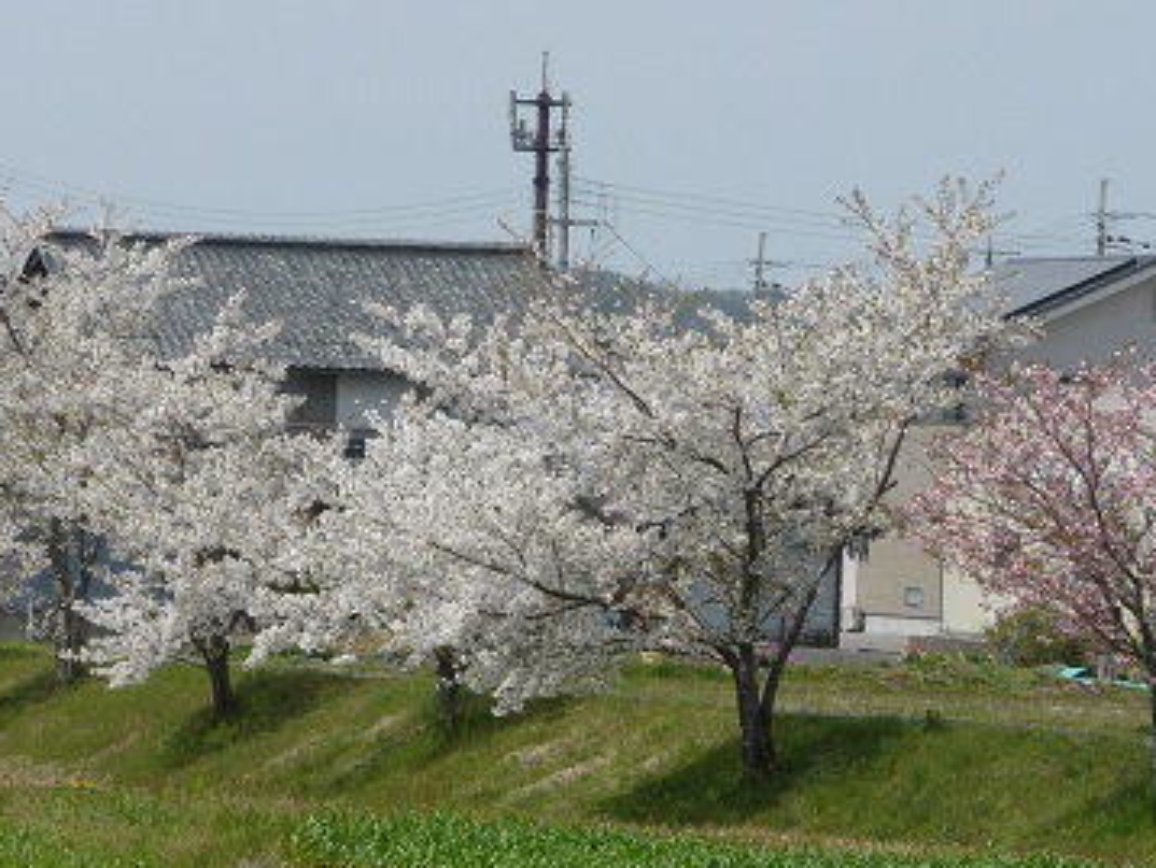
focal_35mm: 315
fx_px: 10526
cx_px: 717
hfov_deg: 6.3
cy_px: 478
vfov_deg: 4.7
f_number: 4.8
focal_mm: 24.1
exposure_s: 1/800
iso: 100
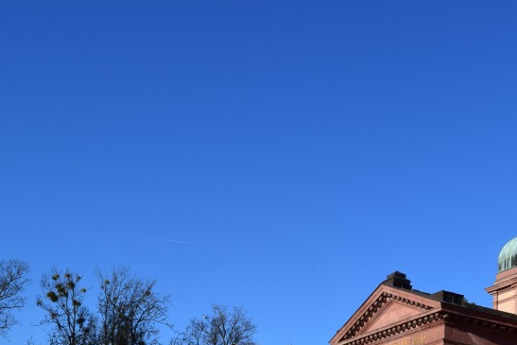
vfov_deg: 22.5
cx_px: 475
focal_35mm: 59
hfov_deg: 32.1
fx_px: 847
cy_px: 309
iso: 400
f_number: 11
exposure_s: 1/500
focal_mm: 21
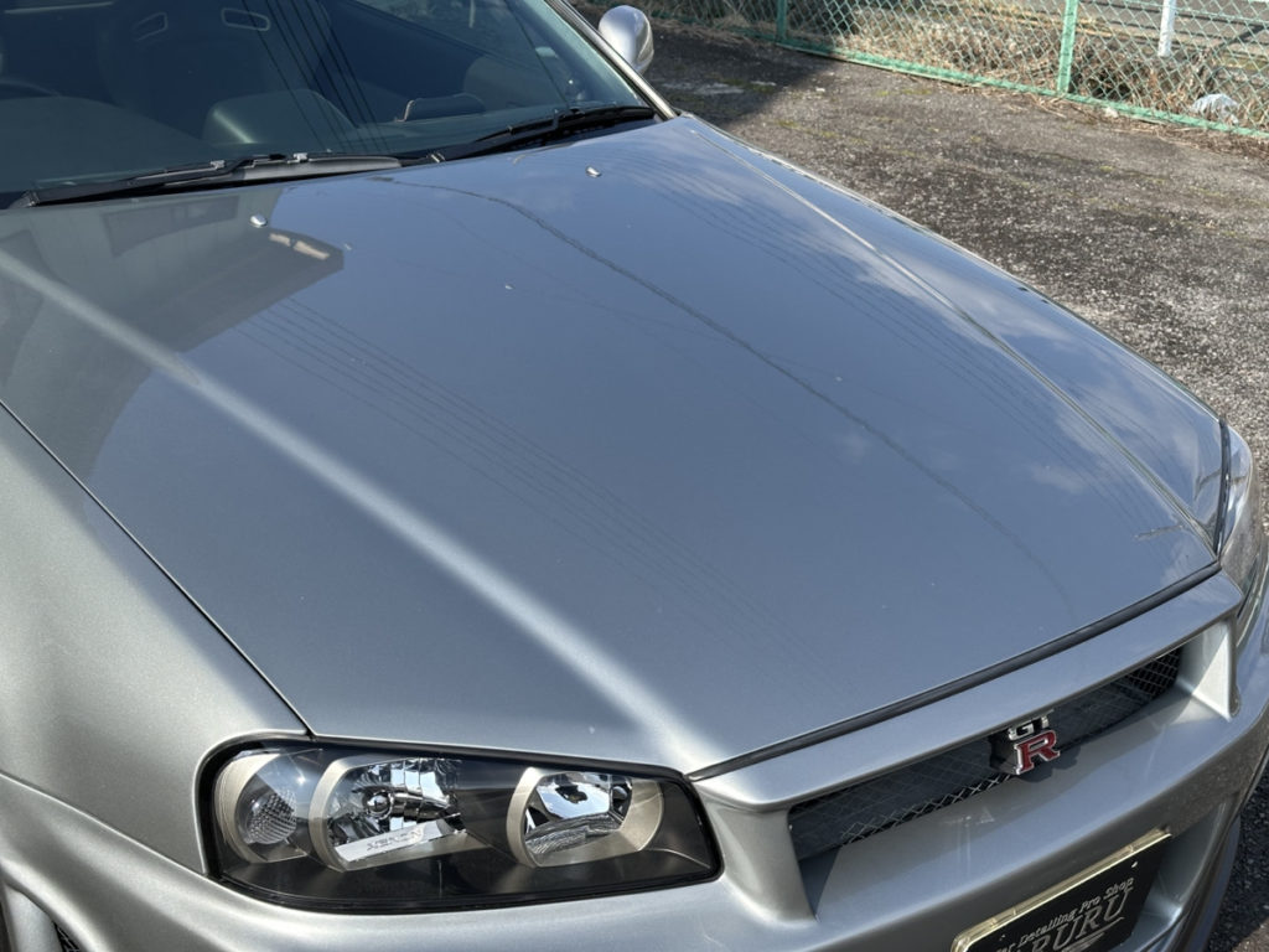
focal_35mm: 48
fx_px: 1760
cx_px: 634
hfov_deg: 39.7
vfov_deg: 30.3
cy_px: 476
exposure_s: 1/2358
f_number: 1.78
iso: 64
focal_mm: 6.86
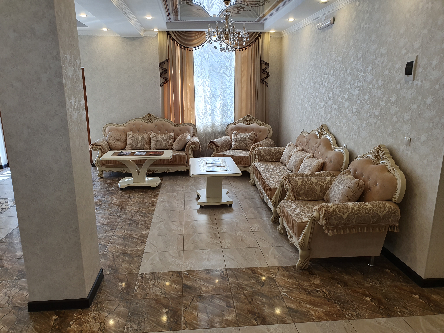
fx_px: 333
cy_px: 166
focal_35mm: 26
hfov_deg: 67.3
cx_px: 222
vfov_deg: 53.1
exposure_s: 1/100
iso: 64
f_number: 2.4
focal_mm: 4.32
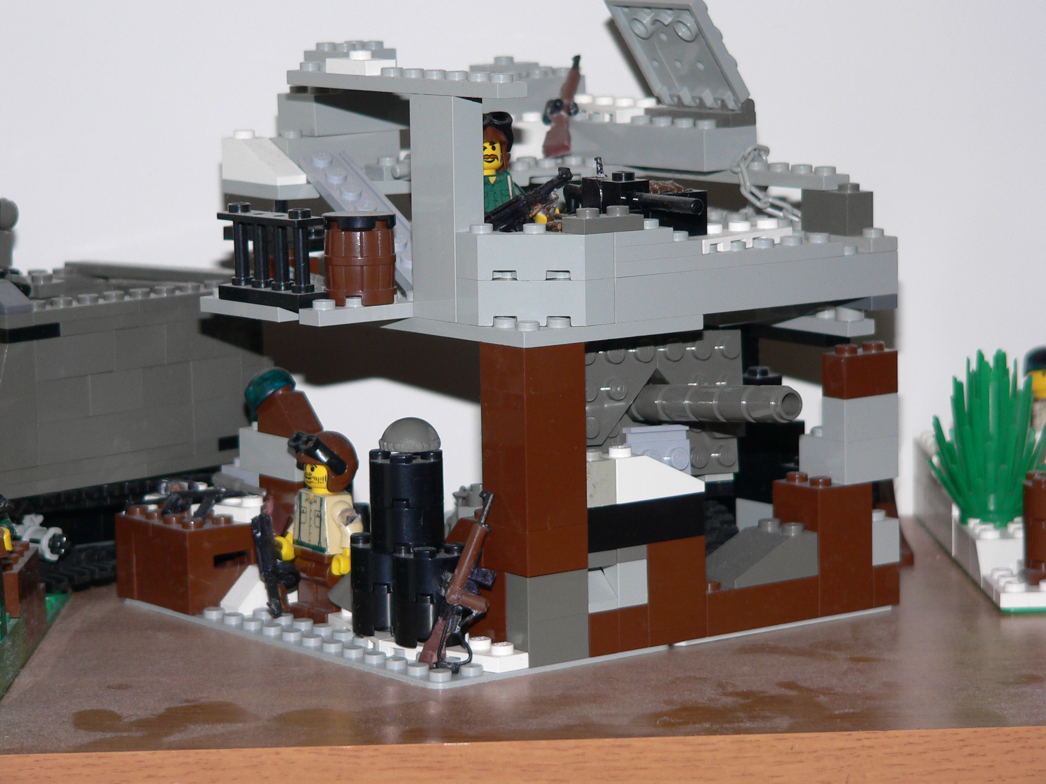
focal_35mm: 121
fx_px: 3656
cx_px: 523
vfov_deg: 12.2
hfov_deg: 16.3
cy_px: 392
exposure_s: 1/60
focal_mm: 20.1
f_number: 2.8
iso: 100
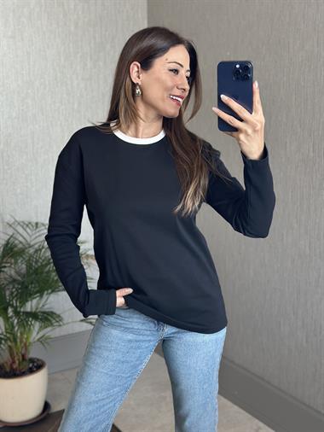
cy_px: 216
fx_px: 599
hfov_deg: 30.3
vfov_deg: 39.6
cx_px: 162
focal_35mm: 48
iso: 125
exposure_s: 1/116
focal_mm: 6.86
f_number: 1.78
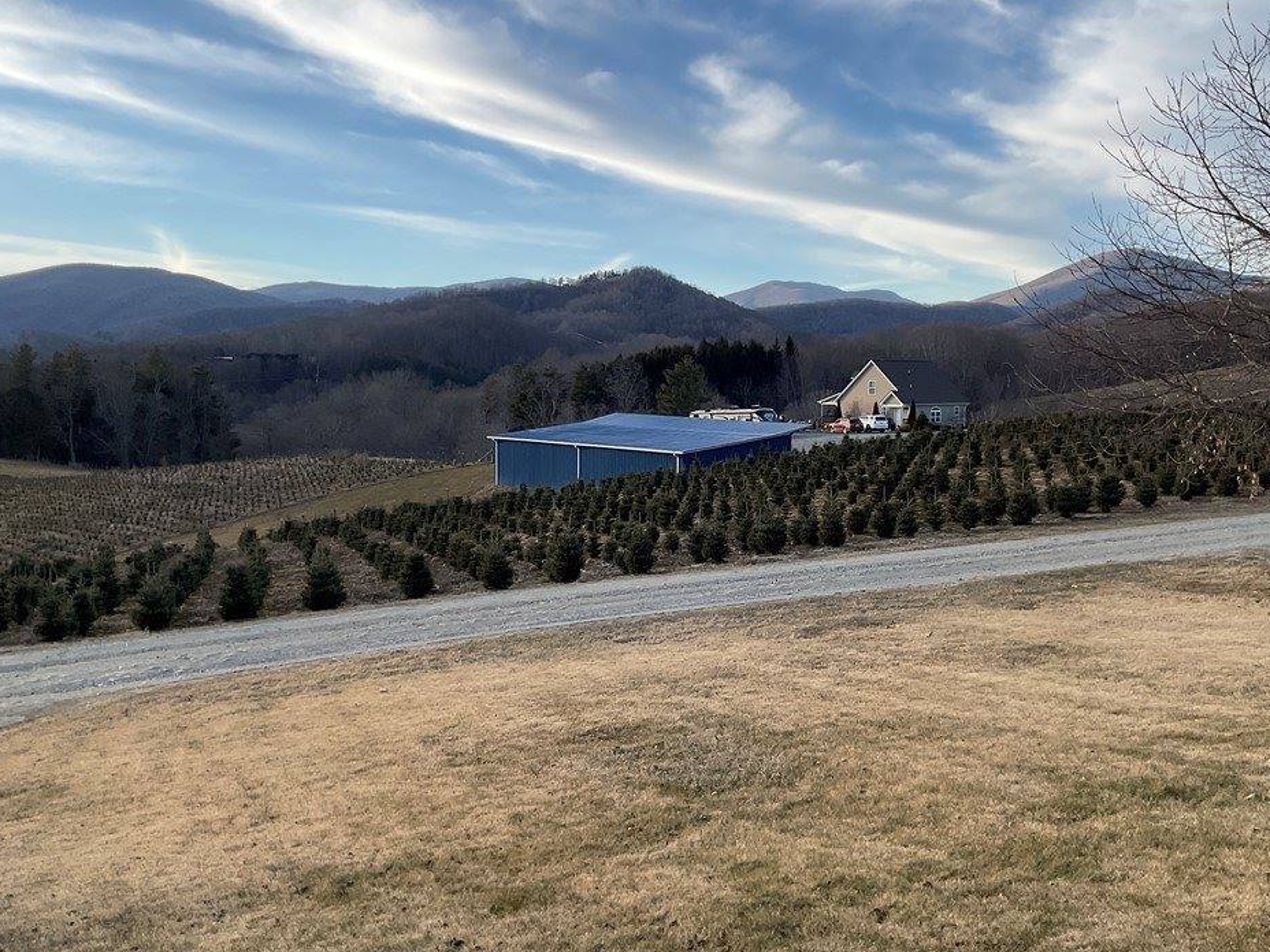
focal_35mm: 32
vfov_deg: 44.1
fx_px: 1174
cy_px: 449
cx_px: 654
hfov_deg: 56.8
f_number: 1.8
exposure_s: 1/997
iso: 16
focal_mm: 3
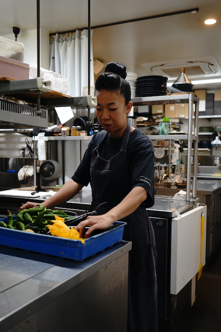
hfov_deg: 37.9
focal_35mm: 35
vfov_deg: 54.4
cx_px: 110
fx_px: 322
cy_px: 166
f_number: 4
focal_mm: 35
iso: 500
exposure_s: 1/60
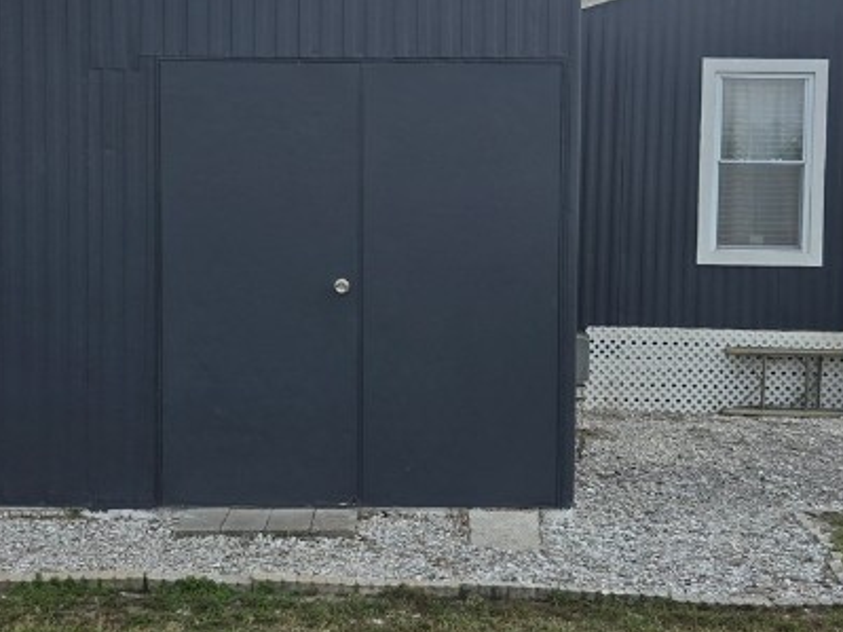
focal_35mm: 59
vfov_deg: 24.8
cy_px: 287
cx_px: 427
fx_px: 1436
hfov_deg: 32.7
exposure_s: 1/1509
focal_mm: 5.4
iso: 25
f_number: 1.8
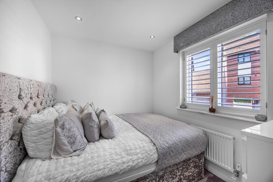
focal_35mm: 18
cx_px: 136
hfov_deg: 90.0
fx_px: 137
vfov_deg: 67.4
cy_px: 91
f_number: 5.6
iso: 100
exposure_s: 1/25
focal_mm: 18
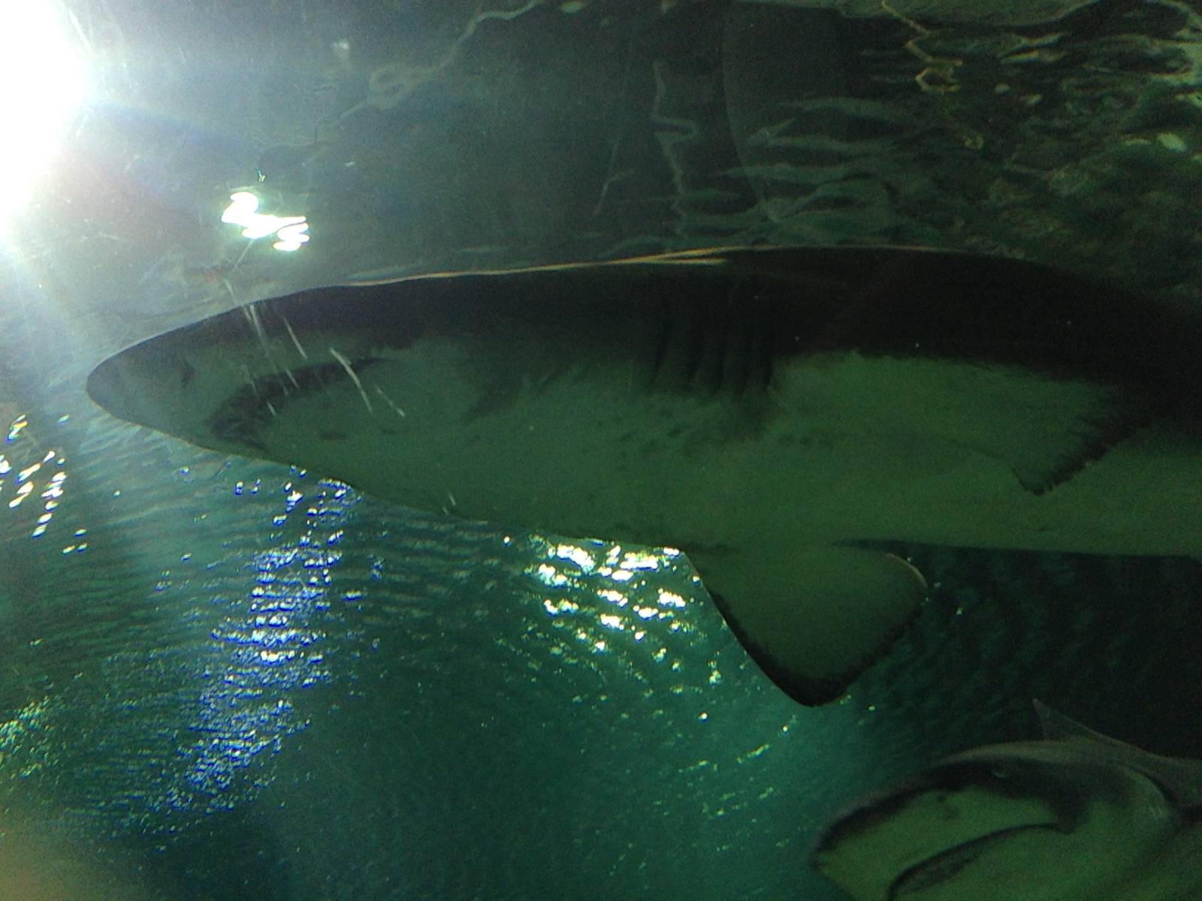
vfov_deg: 22.3
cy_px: 450
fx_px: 2292
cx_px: 601
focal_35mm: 66
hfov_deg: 29.4
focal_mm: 4.12
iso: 250
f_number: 2.4
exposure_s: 1/40
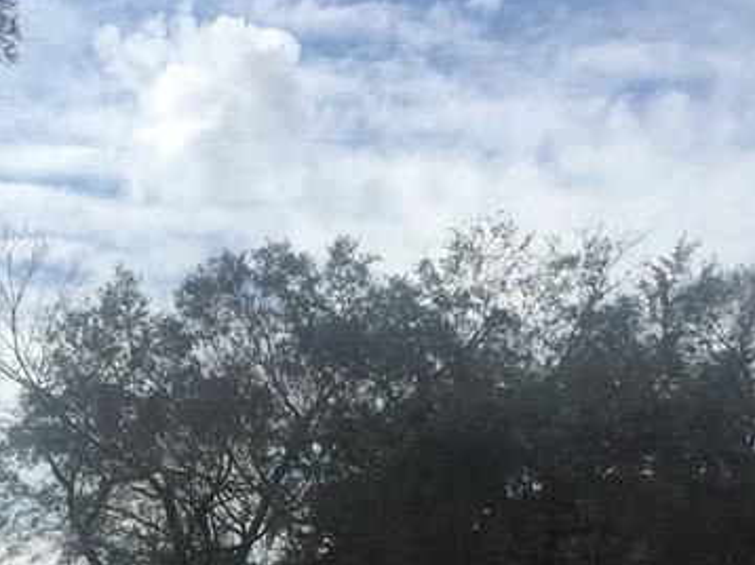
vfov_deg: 16.7
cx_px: 234
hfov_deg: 23.4
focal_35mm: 83
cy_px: 736
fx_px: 1809
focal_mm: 4.15
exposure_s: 1/2825
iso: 32
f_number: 2.2
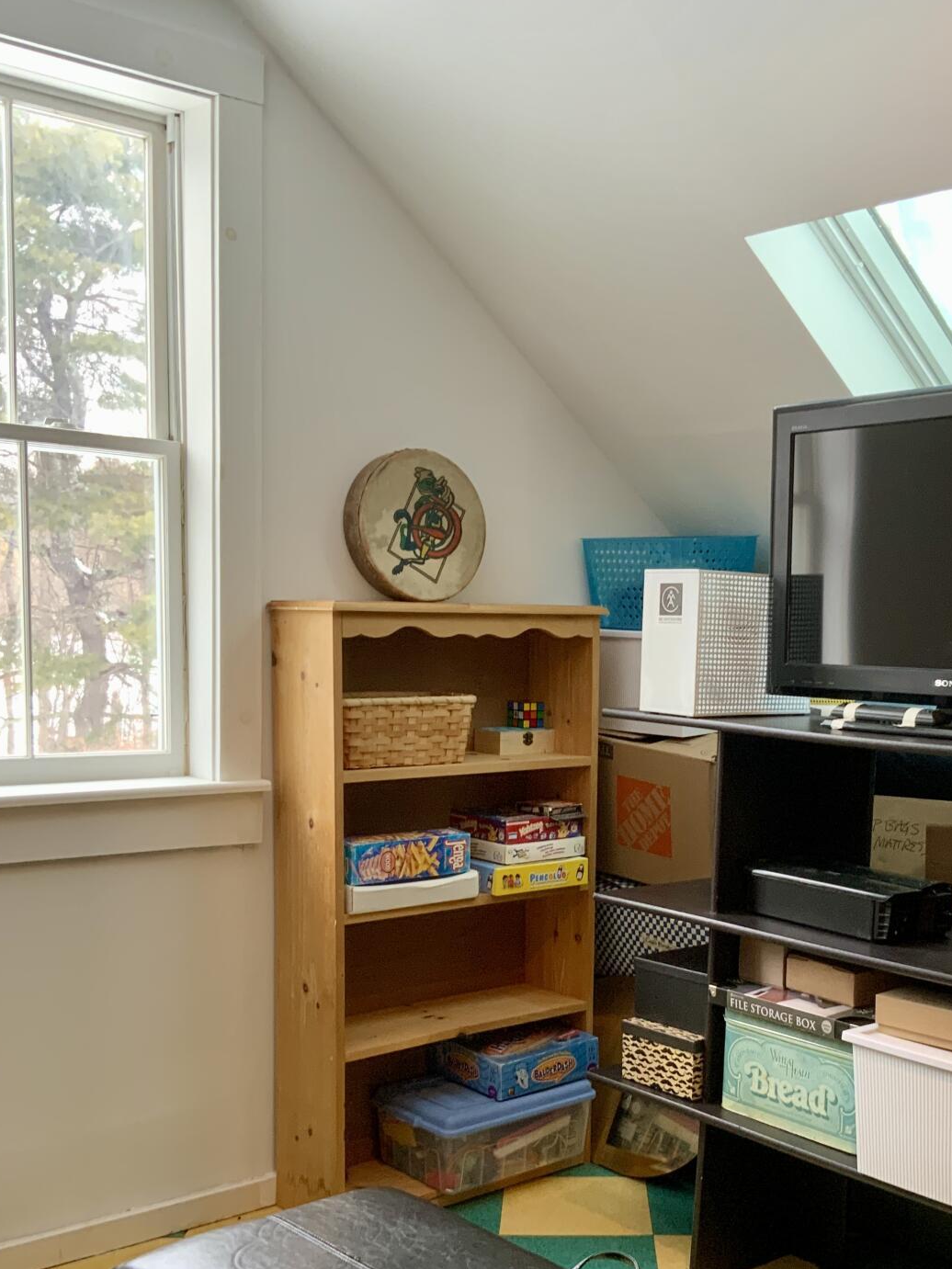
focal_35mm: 42
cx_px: 632
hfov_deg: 34.1
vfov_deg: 44.4
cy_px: 793
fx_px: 1540
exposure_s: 1/60
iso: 80
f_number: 1.8
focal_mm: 3
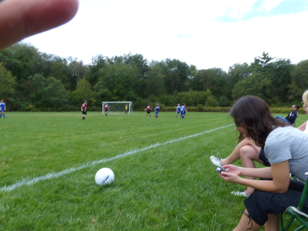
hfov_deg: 69.4
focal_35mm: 25
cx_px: 154
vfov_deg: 54.9
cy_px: 116
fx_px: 222
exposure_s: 1/60
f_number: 8
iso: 100
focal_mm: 4.5
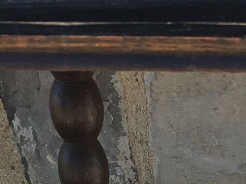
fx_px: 1257
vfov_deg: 8.1
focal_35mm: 177
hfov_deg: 10.5
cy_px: 317
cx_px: 435
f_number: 2.2
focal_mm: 4.15
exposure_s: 1/308
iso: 25
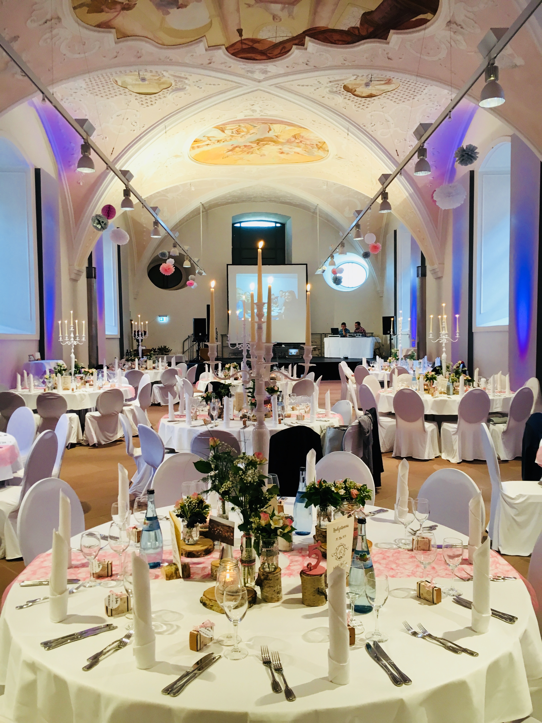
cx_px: 271
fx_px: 605
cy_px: 362
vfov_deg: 61.7
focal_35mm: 29
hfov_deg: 48.2
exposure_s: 1/33
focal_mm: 4.15
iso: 100
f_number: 2.2
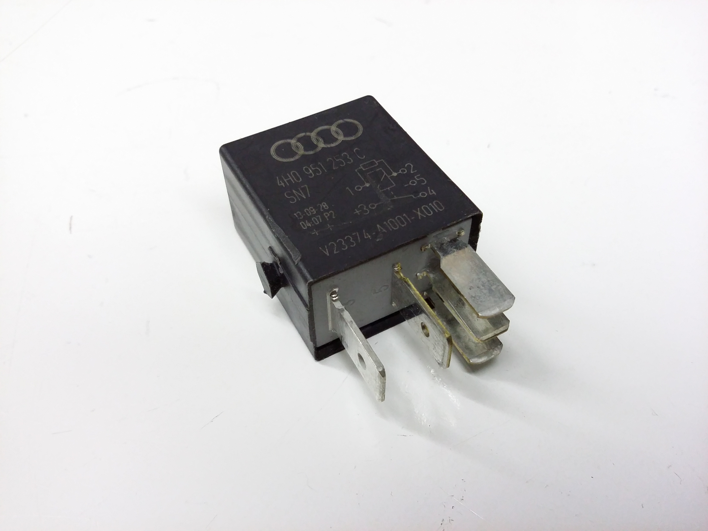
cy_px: 266
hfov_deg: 56.8
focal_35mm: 32
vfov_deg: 44.2
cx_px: 354
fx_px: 654
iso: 200
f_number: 2.4
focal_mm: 3.4
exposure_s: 1/15
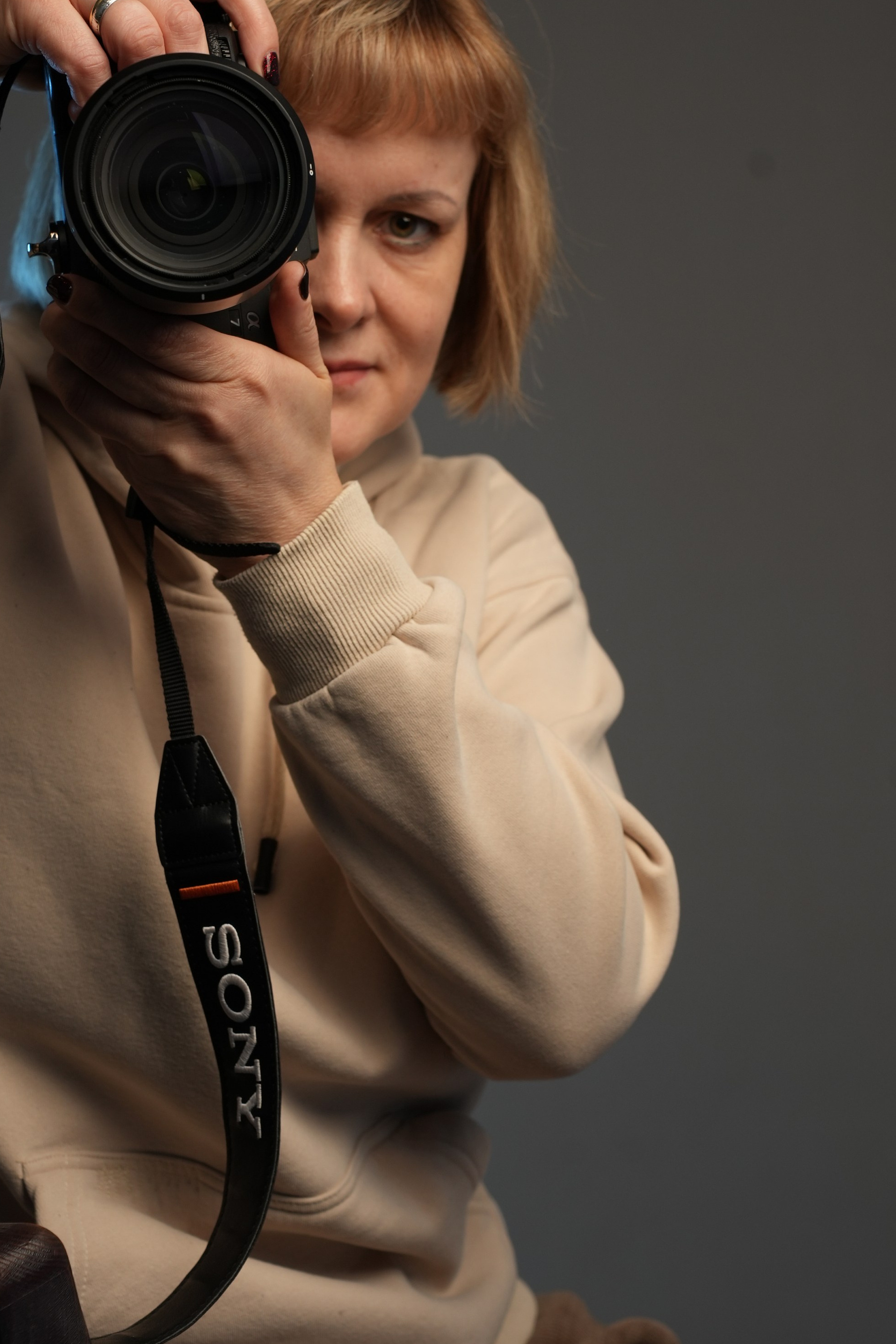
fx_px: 3472
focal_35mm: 93
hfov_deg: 14.7
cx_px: 426
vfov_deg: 21.9
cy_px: 512
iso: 320
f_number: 5.6
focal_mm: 67
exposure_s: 1/160
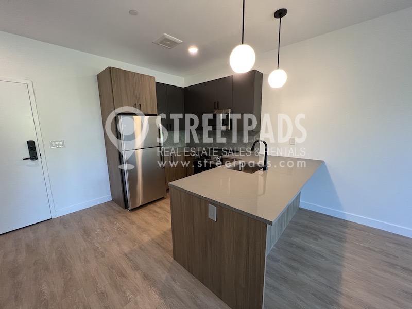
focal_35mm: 13
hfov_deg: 106.2
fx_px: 155
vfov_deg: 89.9
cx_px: 206
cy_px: 154
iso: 320
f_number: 1.8
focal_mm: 1.57
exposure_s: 1/60
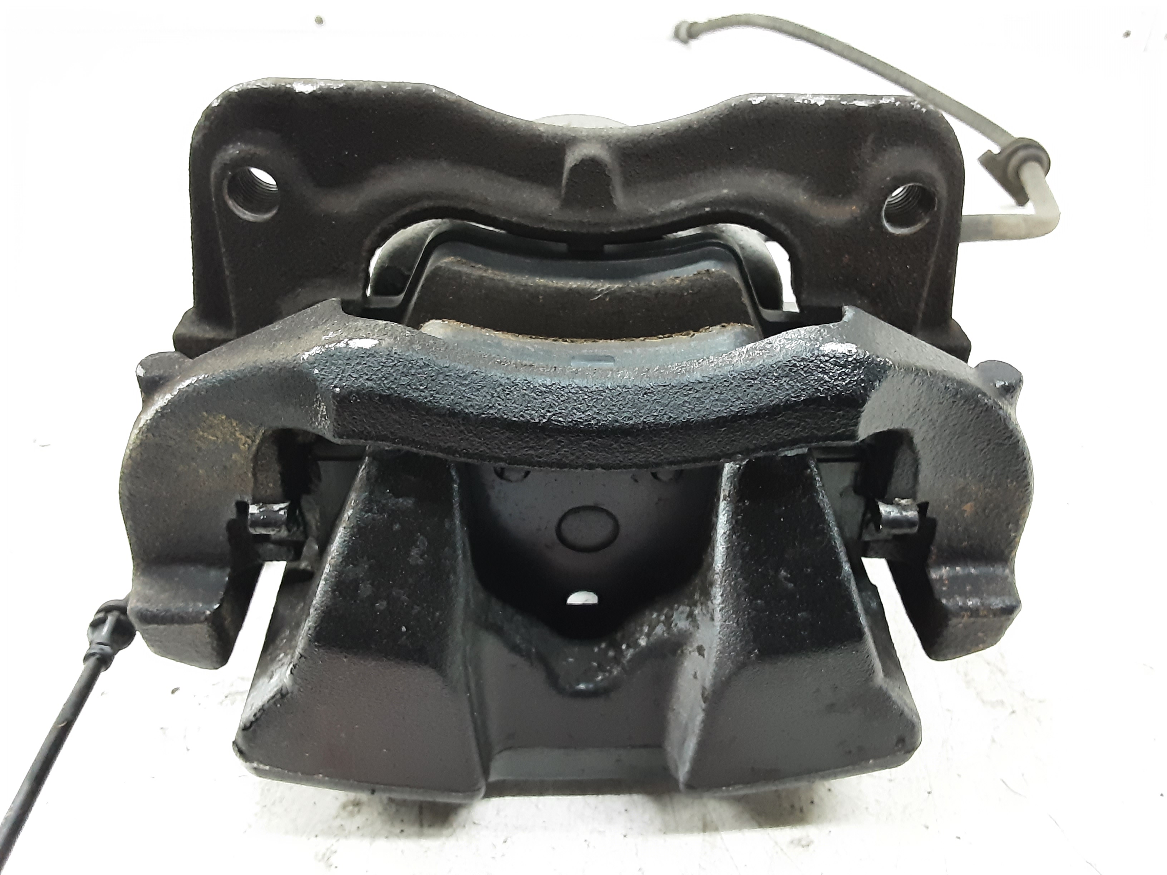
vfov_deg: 51.4
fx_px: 910
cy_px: 438
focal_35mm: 27
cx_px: 584
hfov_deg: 65.3
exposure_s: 1/25
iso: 320
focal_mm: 2.91
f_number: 1.9
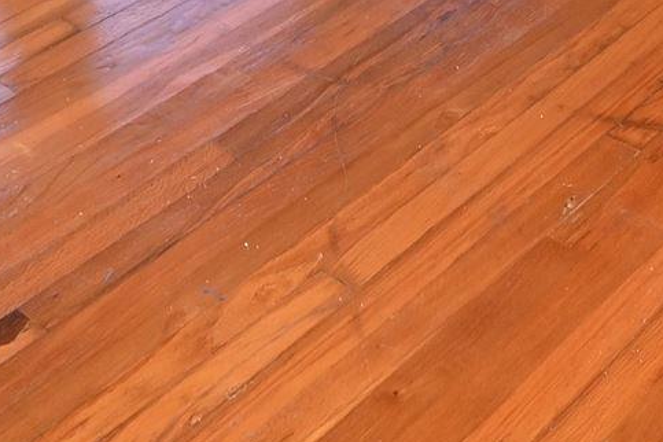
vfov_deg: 10.6
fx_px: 1639
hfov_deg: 22.7
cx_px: 184
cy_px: -883
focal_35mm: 89
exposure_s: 1/125
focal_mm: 14
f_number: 5.6
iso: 140
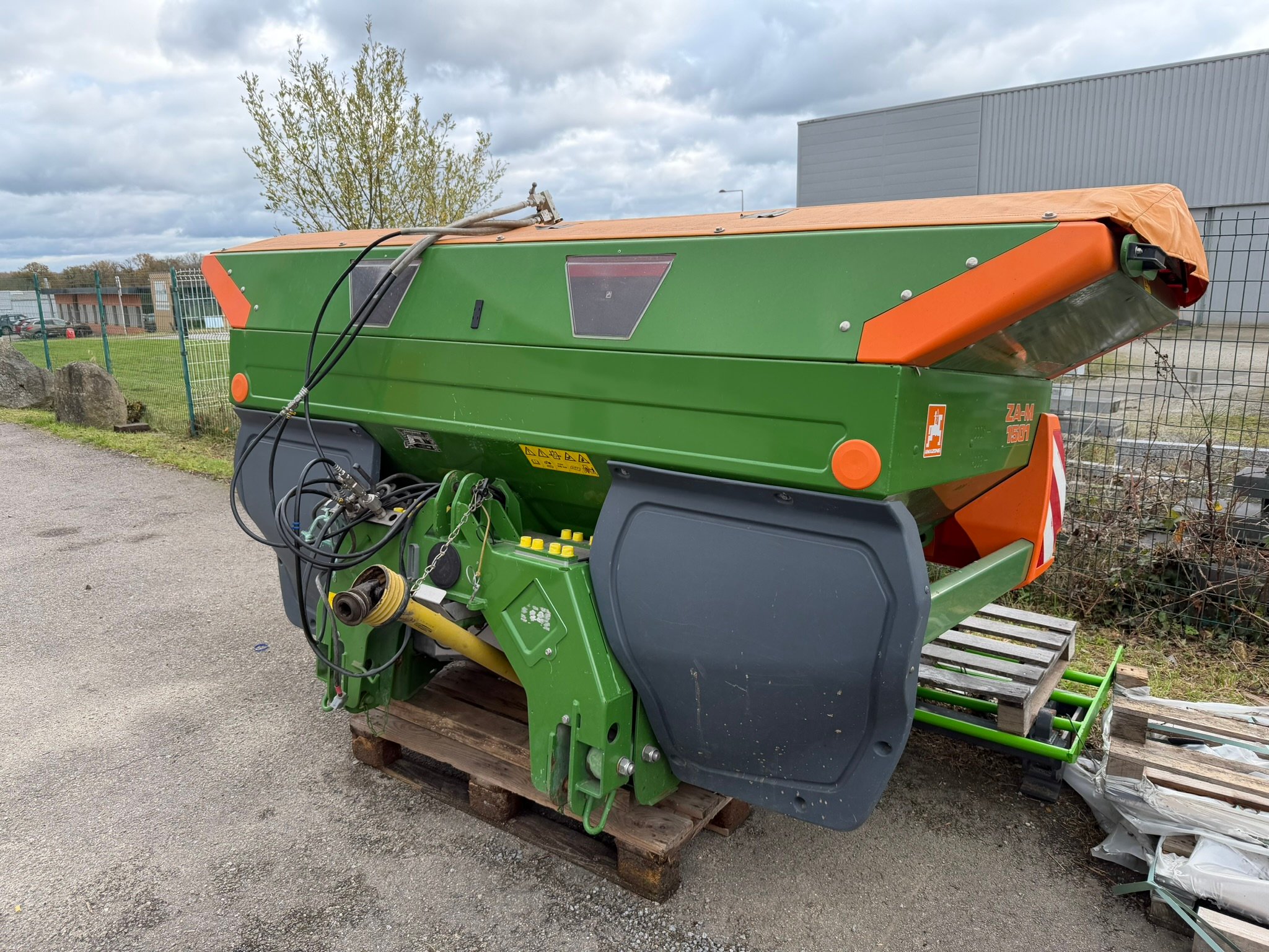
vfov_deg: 56.8
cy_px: 476
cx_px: 634
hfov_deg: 71.6
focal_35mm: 24
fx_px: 880
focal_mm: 6.76
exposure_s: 1/426
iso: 100
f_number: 1.78
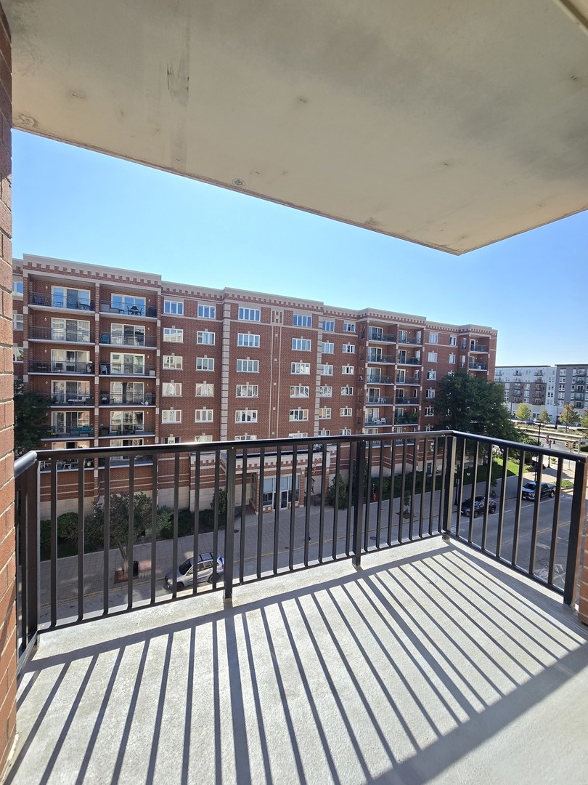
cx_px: 294
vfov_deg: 106.2
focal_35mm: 13
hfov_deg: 89.9
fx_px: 294
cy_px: 392
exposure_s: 1/1064
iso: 50
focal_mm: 2.2
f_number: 2.2
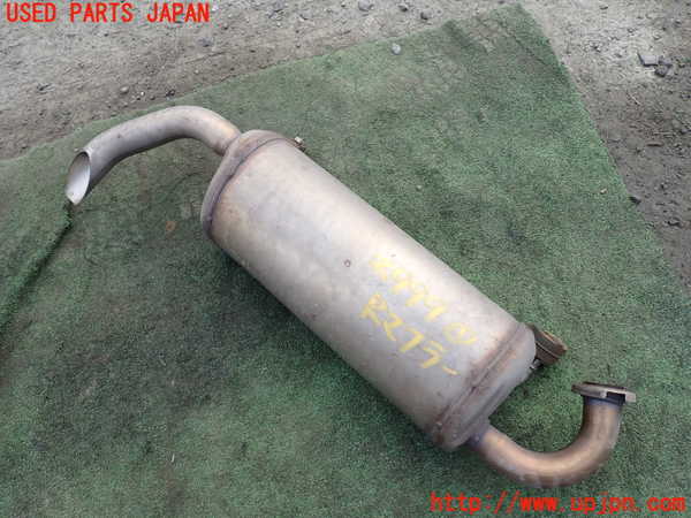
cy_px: 259
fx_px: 499
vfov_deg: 54.9
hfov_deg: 69.4
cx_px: 346
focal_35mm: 25
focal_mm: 4.5
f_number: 2.8
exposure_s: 1/200
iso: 100
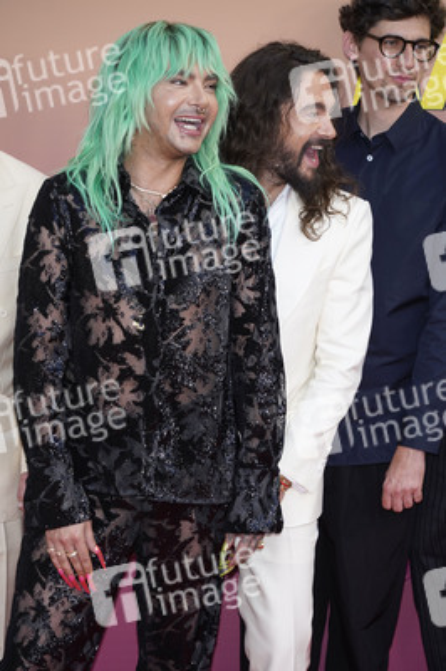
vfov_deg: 20.6
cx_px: 223
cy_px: 336
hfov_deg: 13.8
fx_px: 1843
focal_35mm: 99
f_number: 5.6
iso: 320
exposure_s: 1/160
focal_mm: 99
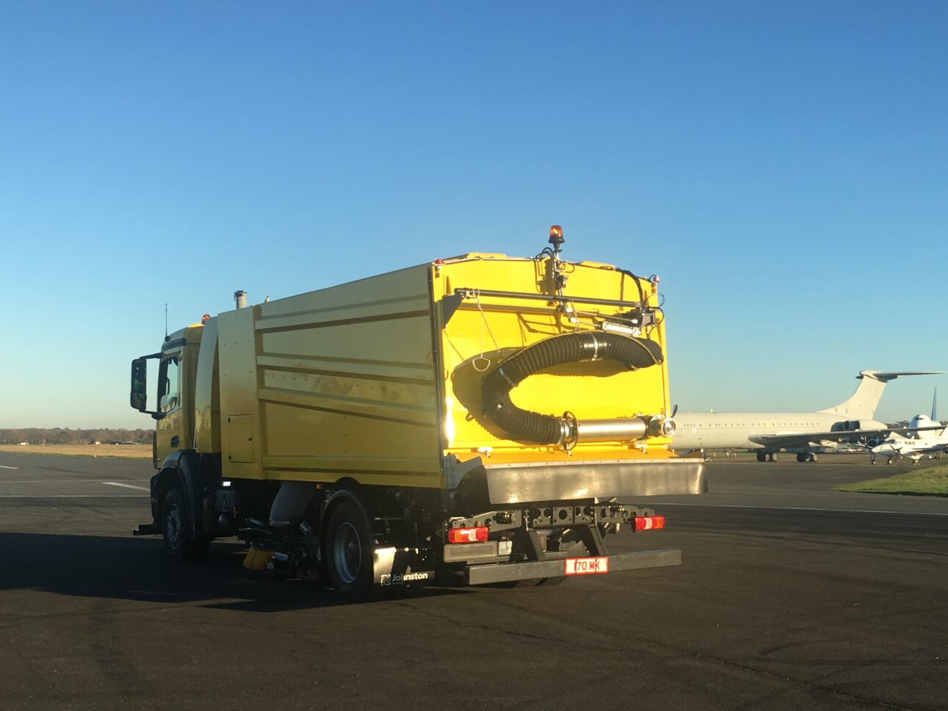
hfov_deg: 40.9
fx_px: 1260
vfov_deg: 31.3
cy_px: 458
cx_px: 593
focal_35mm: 46
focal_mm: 4.15
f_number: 2.2
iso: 25
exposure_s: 1/874
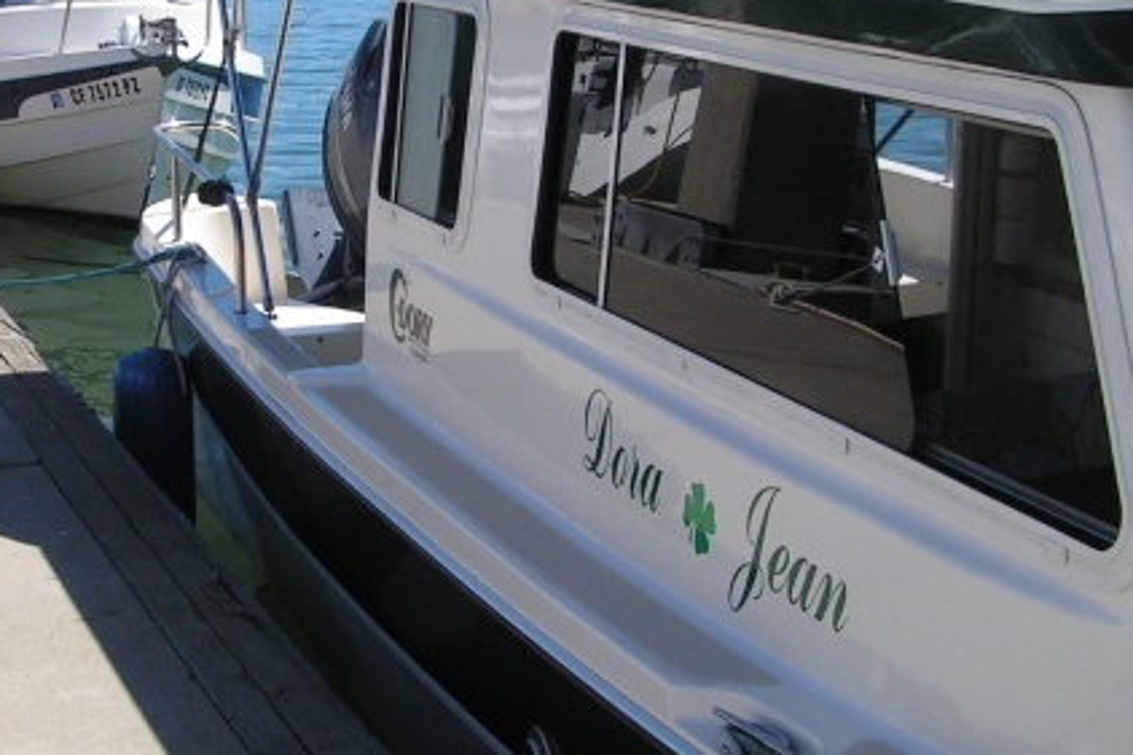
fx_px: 2359
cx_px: 373
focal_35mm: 75
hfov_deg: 26.8
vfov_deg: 18.1
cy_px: 185
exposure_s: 1/400
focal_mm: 6.3
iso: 50
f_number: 5.6
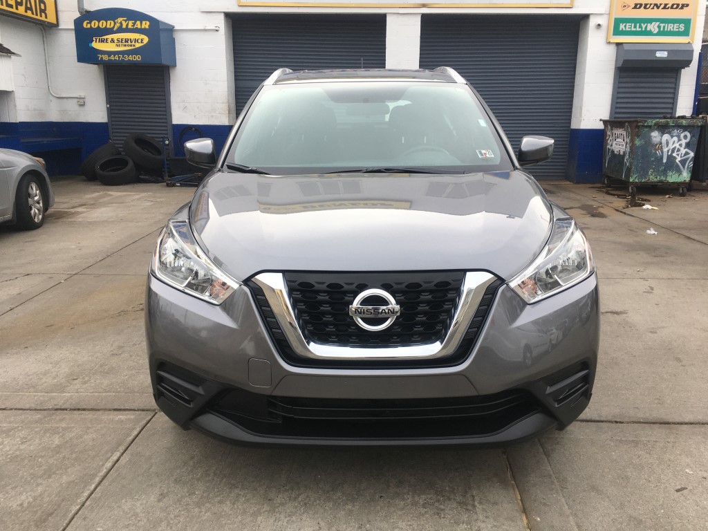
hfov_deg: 61.7
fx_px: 593
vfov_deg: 48.2
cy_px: 266
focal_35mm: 29
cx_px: 354
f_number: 2.2
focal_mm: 4.15
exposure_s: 1/411
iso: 25
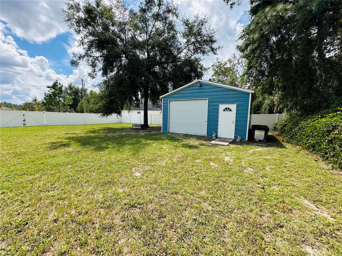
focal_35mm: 14
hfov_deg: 102.1
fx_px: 138
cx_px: 171
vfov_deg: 85.7
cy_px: 128
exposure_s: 1/1024
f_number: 2.2
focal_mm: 2.22
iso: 50
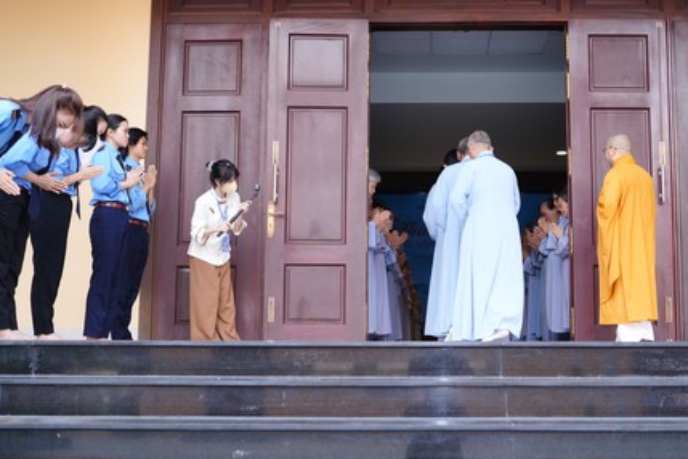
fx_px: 1013
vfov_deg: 25.5
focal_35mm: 53
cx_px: 415
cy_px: 209
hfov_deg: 37.4
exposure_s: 1/200
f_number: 2.5
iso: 160
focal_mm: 35
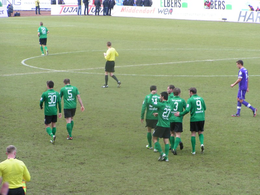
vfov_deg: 8.2
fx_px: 1352
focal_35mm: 180
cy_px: 98
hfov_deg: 11.0
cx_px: 130
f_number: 4.5
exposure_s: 1/125
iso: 50
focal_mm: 27.5
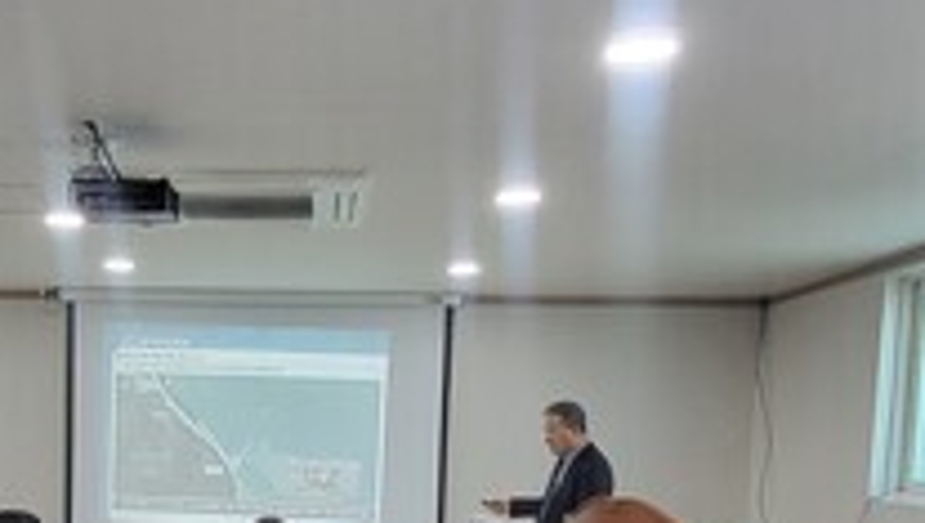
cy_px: 523
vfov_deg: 27.4
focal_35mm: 41
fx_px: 1007
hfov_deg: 47.6
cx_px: 237
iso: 160
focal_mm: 1.74
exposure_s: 1/60
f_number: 2.2
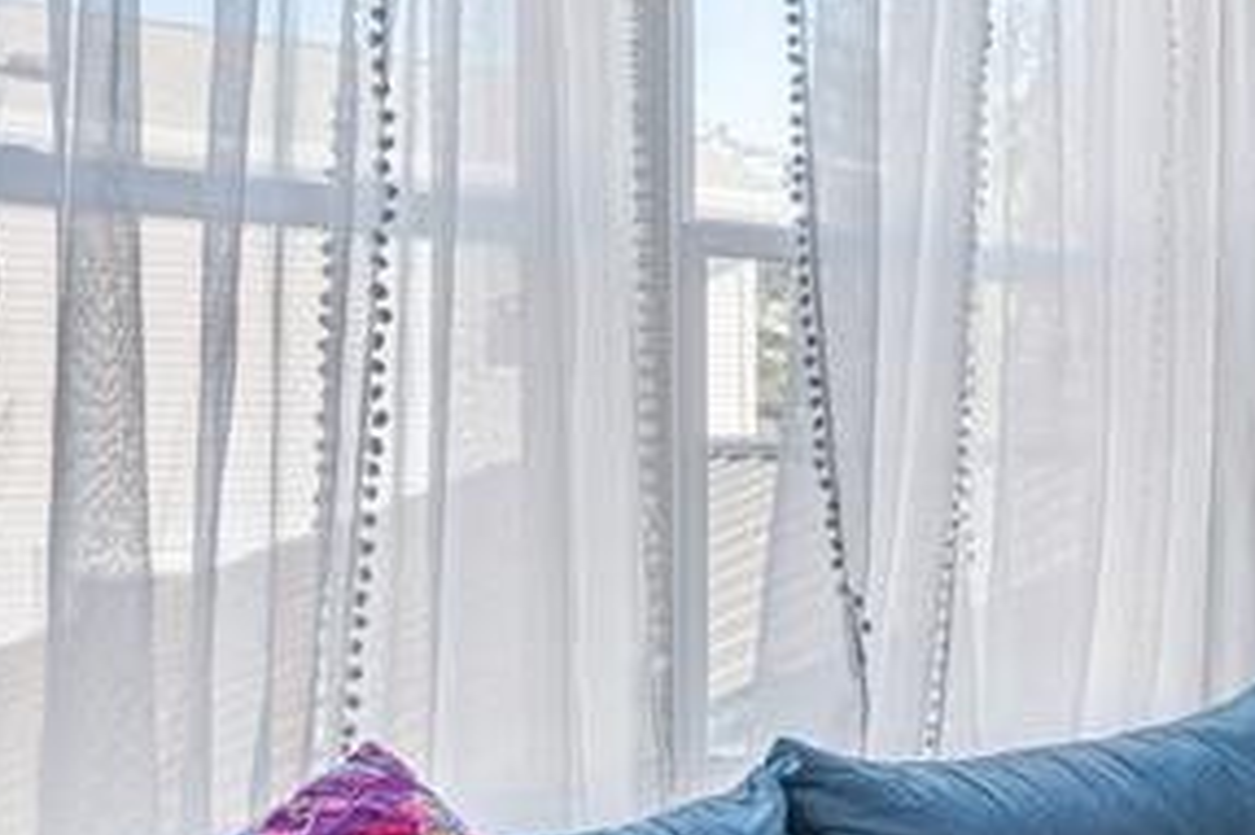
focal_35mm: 57
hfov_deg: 29.9
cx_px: 1513
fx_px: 1986
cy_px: 385
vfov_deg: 23.7
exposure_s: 1/8
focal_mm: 16
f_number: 10
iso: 400
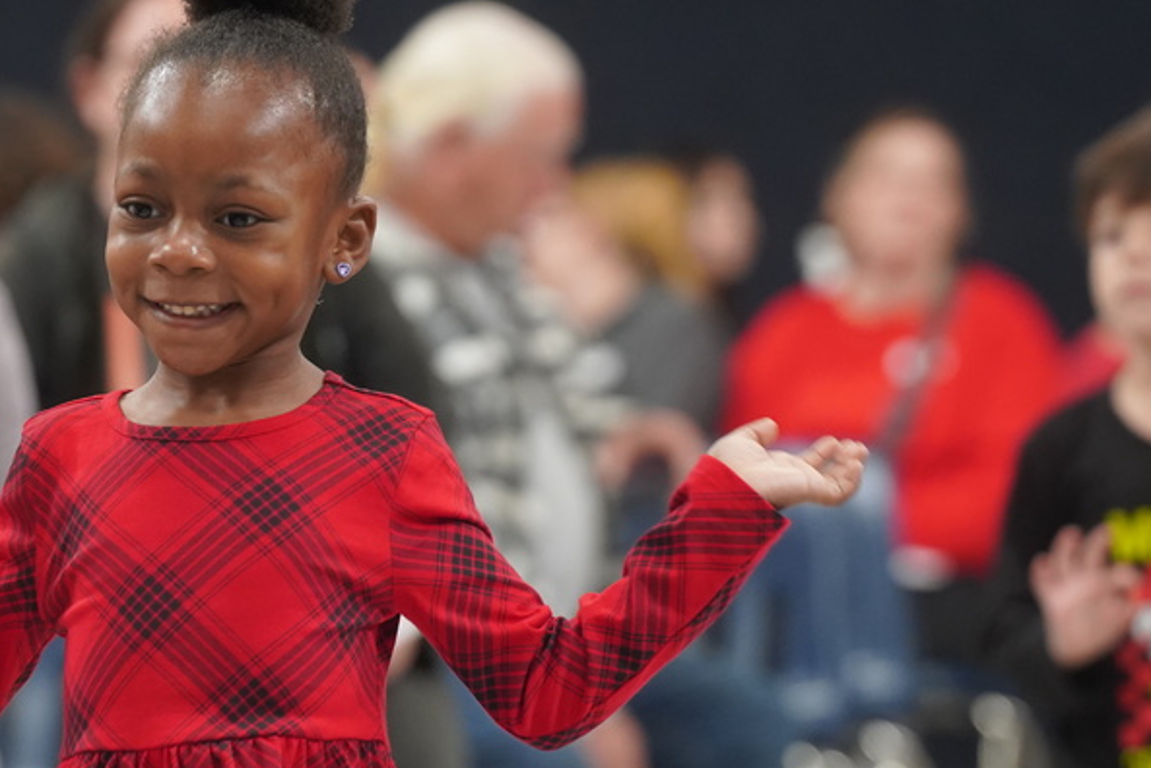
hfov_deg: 7.3
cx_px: 371
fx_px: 9052
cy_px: 497
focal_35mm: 283
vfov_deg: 4.9
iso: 4000
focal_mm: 164
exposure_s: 1/200
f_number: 4
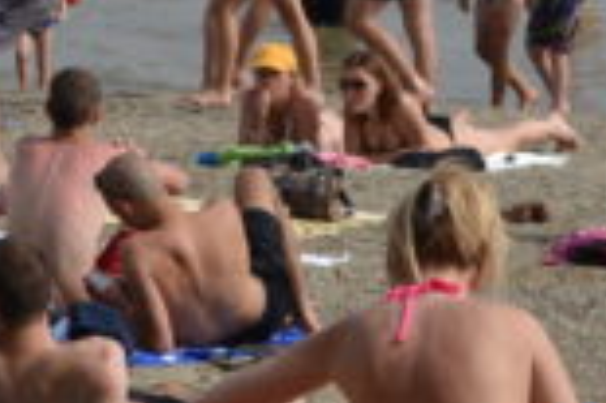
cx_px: -16
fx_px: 6886
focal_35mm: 409
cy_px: -284
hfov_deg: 5.0
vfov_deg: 3.3
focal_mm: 55
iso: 100
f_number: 8
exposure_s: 1/320
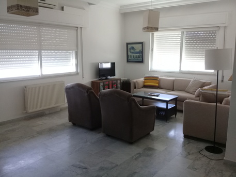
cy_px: 88
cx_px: 118
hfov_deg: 58.3
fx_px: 211
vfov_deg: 45.5
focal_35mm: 31
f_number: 2.2
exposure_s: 1/33
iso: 80
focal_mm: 3.3
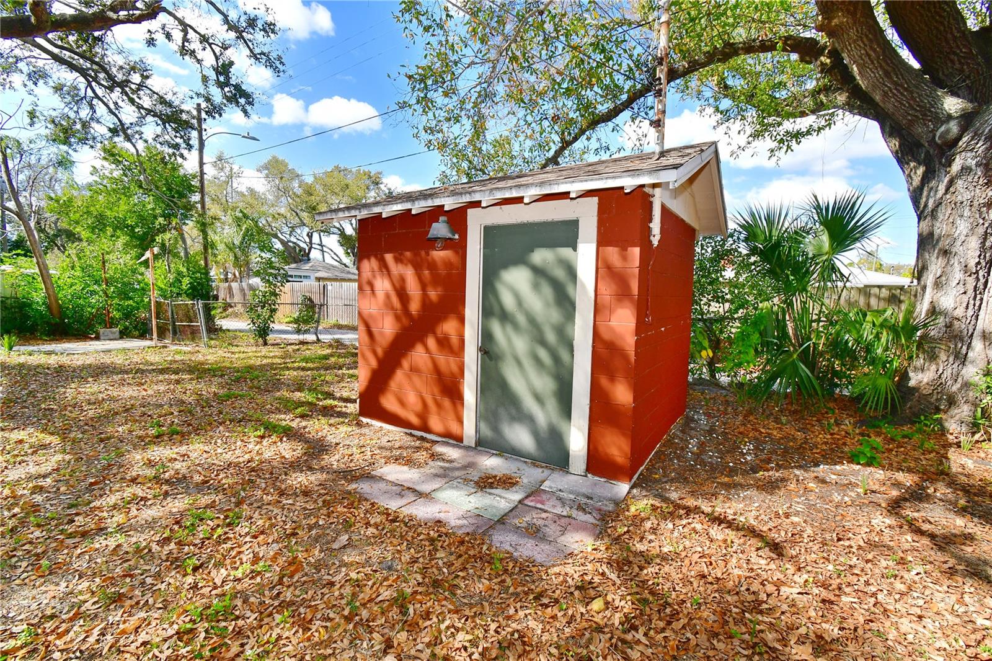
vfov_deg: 77.3
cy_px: 330
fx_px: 413
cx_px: 496
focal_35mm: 15
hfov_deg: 100.4
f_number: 10
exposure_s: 1/250
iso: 200
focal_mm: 10
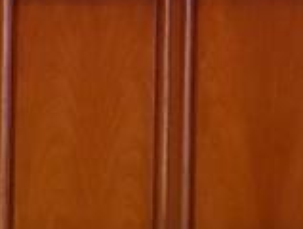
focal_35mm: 167
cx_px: 351
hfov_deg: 11.6
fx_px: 1465
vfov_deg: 8.2
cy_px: -330
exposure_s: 1/39
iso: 320
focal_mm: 4.3
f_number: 2.4
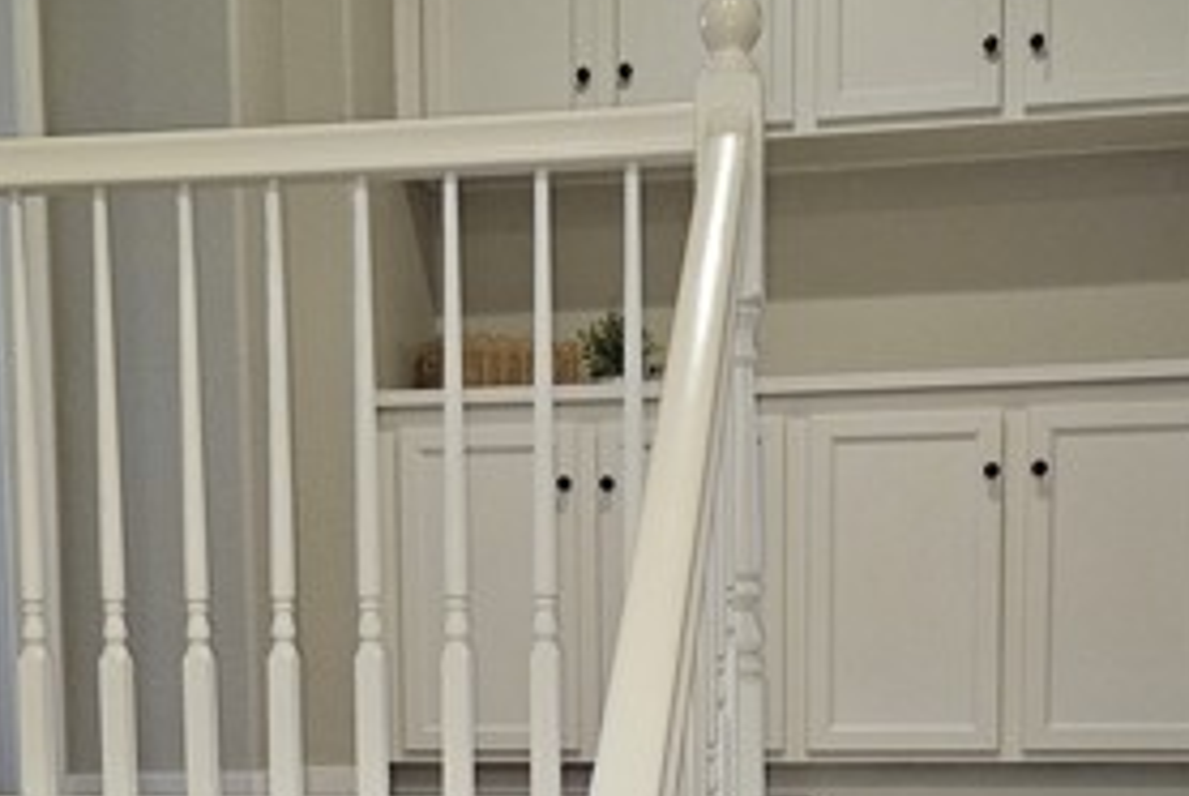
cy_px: 822
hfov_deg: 36.2
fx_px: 1818
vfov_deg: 23.5
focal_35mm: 55
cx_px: 599
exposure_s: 1/40
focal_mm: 5.4
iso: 100
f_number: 1.8
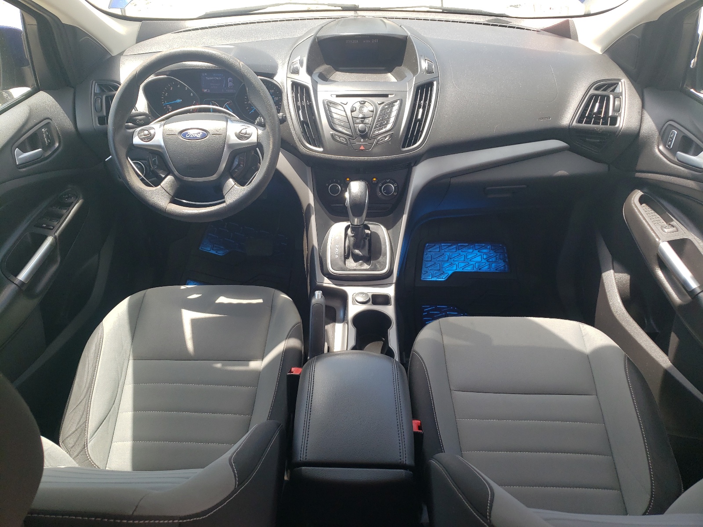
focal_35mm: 26
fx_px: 528
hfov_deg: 67.3
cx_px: 352
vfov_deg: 53.1
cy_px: 264
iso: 50
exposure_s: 1/400
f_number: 1.5
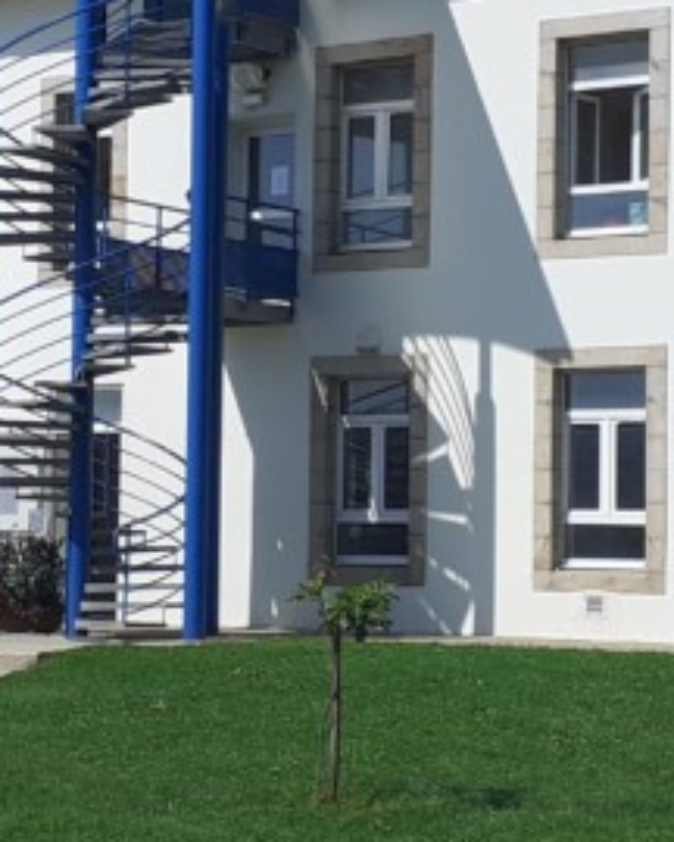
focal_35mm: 100
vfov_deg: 19.2
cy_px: 356
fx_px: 2493
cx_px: 275
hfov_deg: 15.4
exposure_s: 1/2924
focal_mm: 3.6
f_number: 1.9
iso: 40
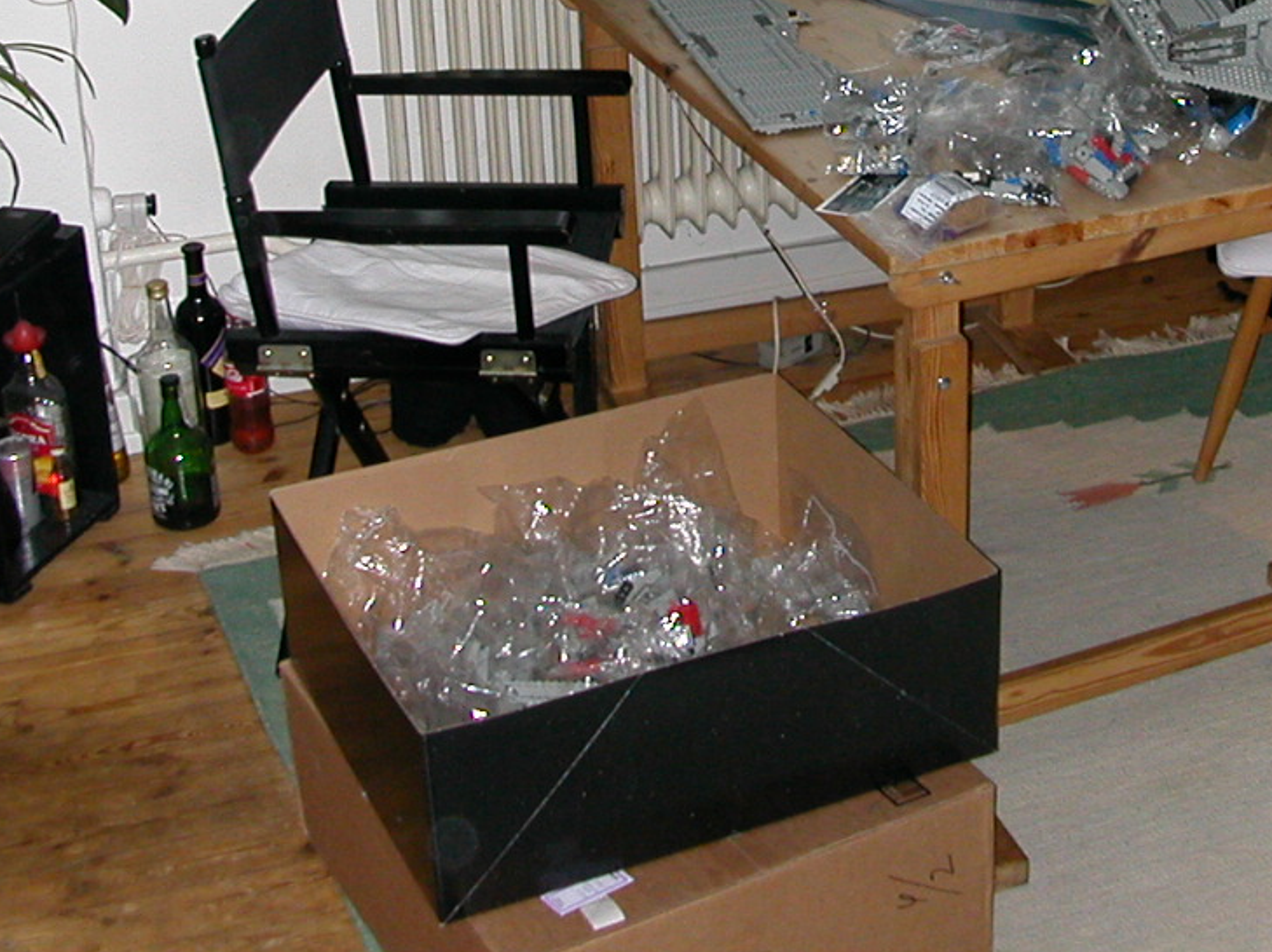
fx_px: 2387
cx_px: 893
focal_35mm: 65
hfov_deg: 29.5
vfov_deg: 22.1
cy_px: 119
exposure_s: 1/59.9
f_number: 2.7
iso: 200
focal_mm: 5.6
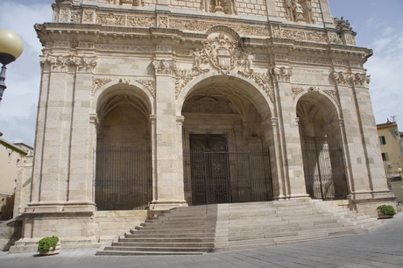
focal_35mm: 27
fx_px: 302
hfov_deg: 67.4
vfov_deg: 47.9
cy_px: 134
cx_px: 202
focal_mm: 18
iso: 200
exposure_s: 1/1600
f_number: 5
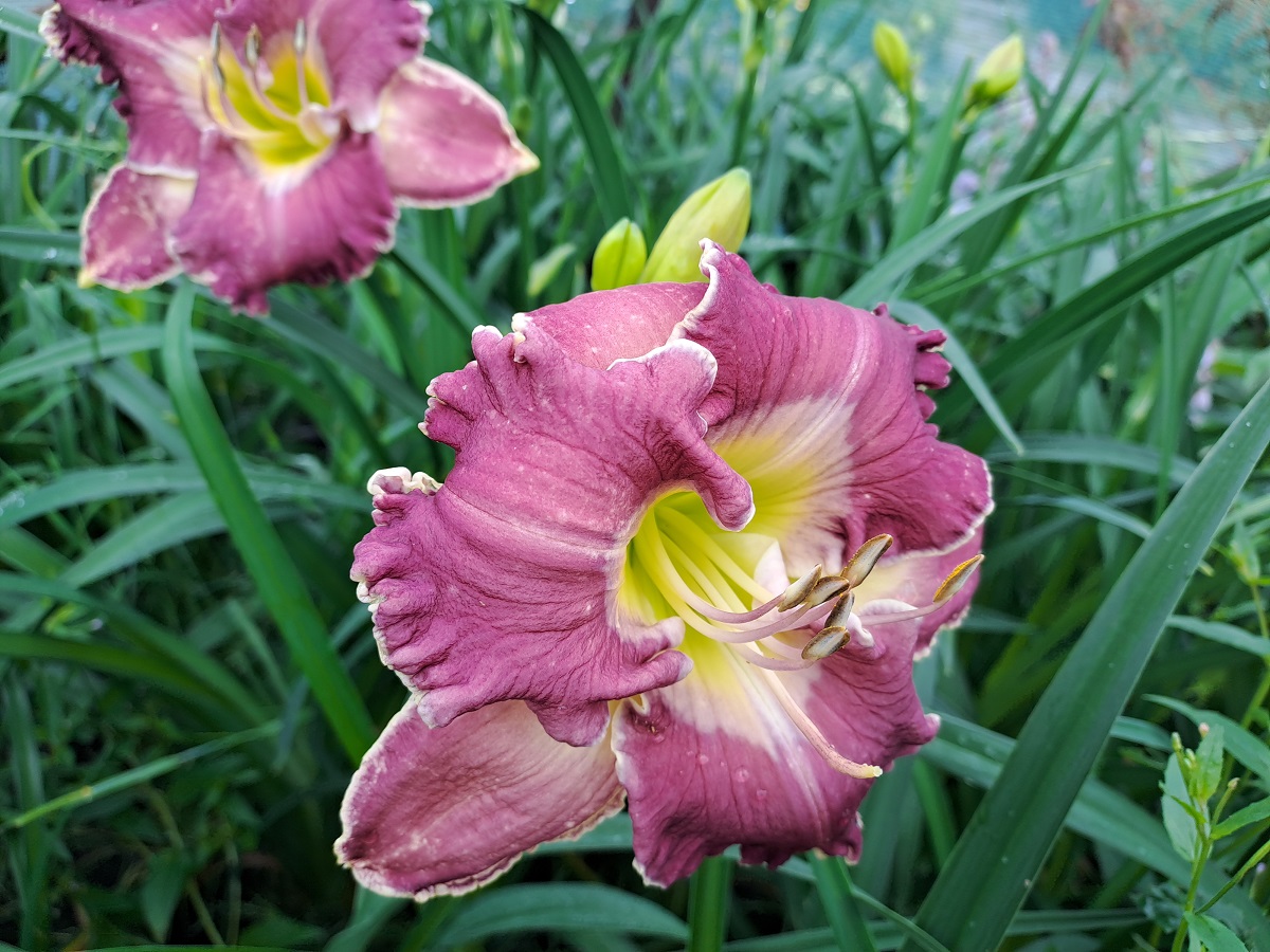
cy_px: 476
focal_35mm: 25
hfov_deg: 69.4
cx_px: 635
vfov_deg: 54.9
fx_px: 917
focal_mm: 4.65
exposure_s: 1/100
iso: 32
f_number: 1.8
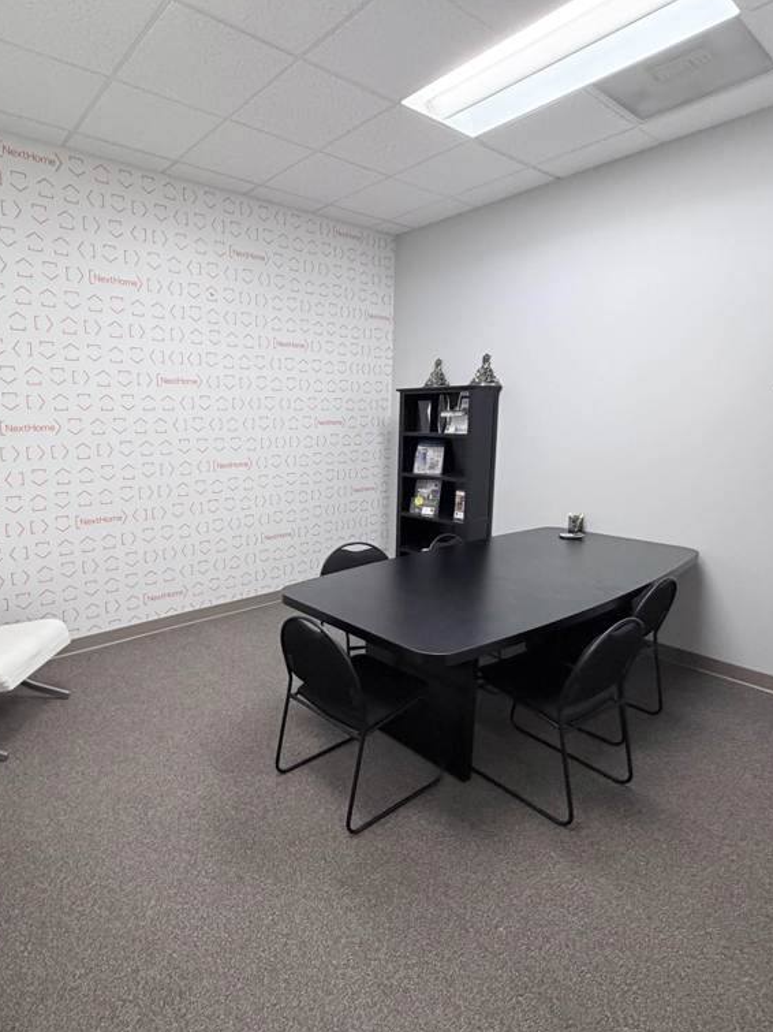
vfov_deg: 84.7
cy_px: 513
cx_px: 287
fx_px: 566
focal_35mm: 19
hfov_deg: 67.5
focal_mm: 2.22
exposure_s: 1/60
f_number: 2.2
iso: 320
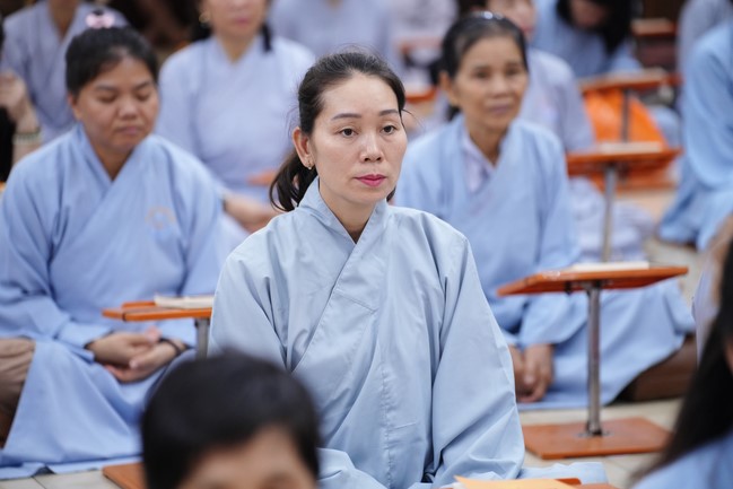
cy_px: 244
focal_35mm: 150
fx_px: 3055
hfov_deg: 13.7
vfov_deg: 9.2
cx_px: 366
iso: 2500
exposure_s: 1/100
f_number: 2.8
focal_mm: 150
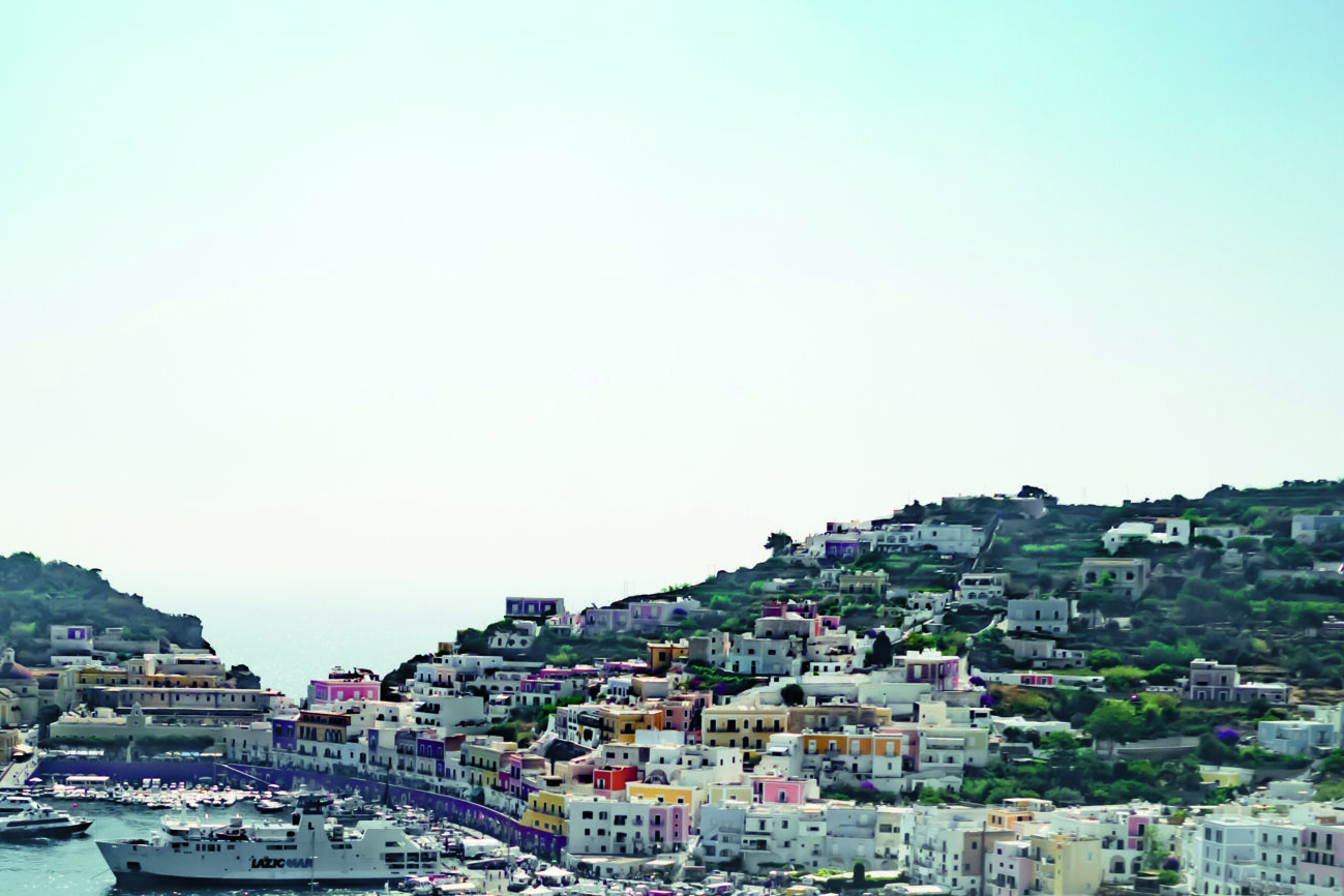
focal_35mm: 69
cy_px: 820
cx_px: 460
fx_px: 2576
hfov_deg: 29.1
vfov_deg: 19.3
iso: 400
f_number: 16
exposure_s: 1/500
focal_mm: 35
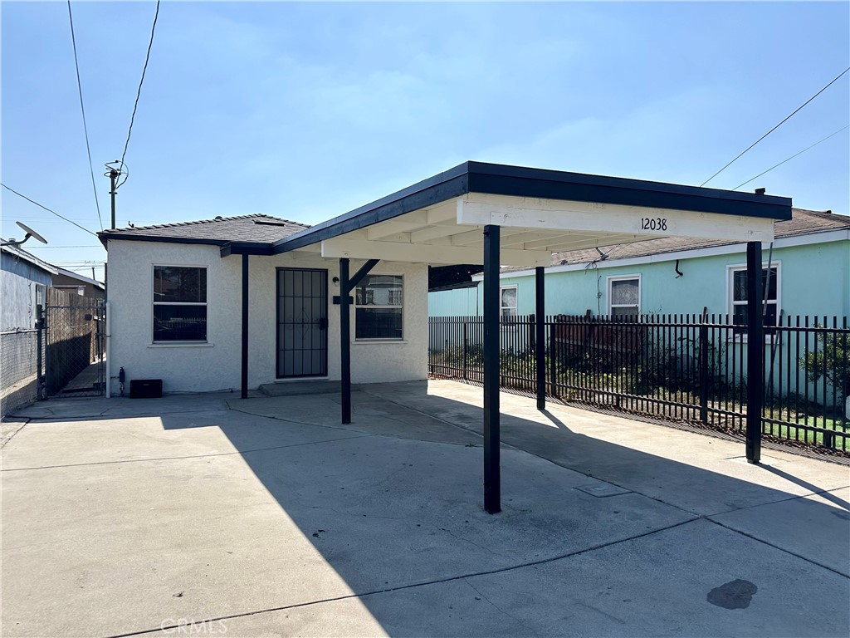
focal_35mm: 24
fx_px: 589
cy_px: 319
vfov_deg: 56.8
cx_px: 425
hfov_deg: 71.6
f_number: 1.78
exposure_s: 1/8197
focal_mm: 6.86
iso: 80
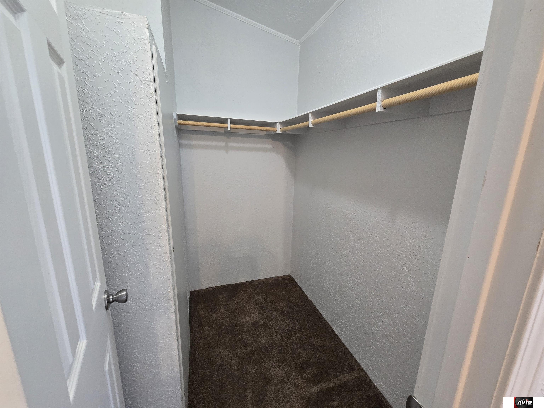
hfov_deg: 106.2
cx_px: 272
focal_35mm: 13
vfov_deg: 89.9
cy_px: 204
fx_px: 204
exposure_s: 1/60
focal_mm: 2.2
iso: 320
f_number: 2.2
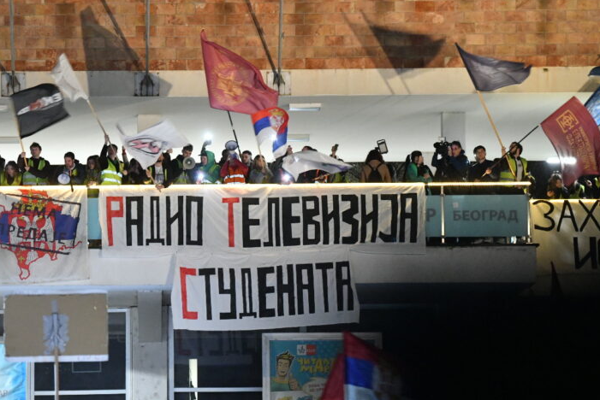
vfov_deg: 6.3
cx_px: 228
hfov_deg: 9.4
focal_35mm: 219
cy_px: 167
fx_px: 3651
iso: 6400
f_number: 2.8
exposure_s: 1/60
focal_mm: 150
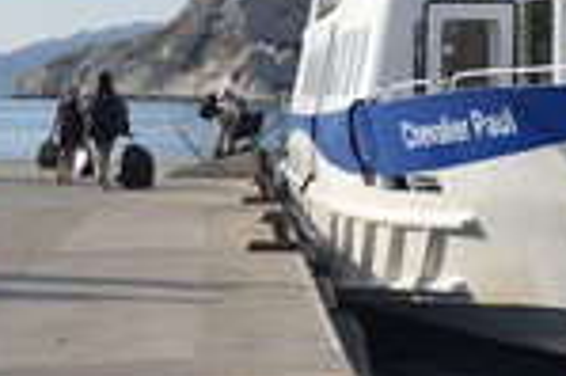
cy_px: -42
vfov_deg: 12.5
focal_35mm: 107
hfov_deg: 18.4
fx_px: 1680
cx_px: 627
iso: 200
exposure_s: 1/320
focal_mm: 38
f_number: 11
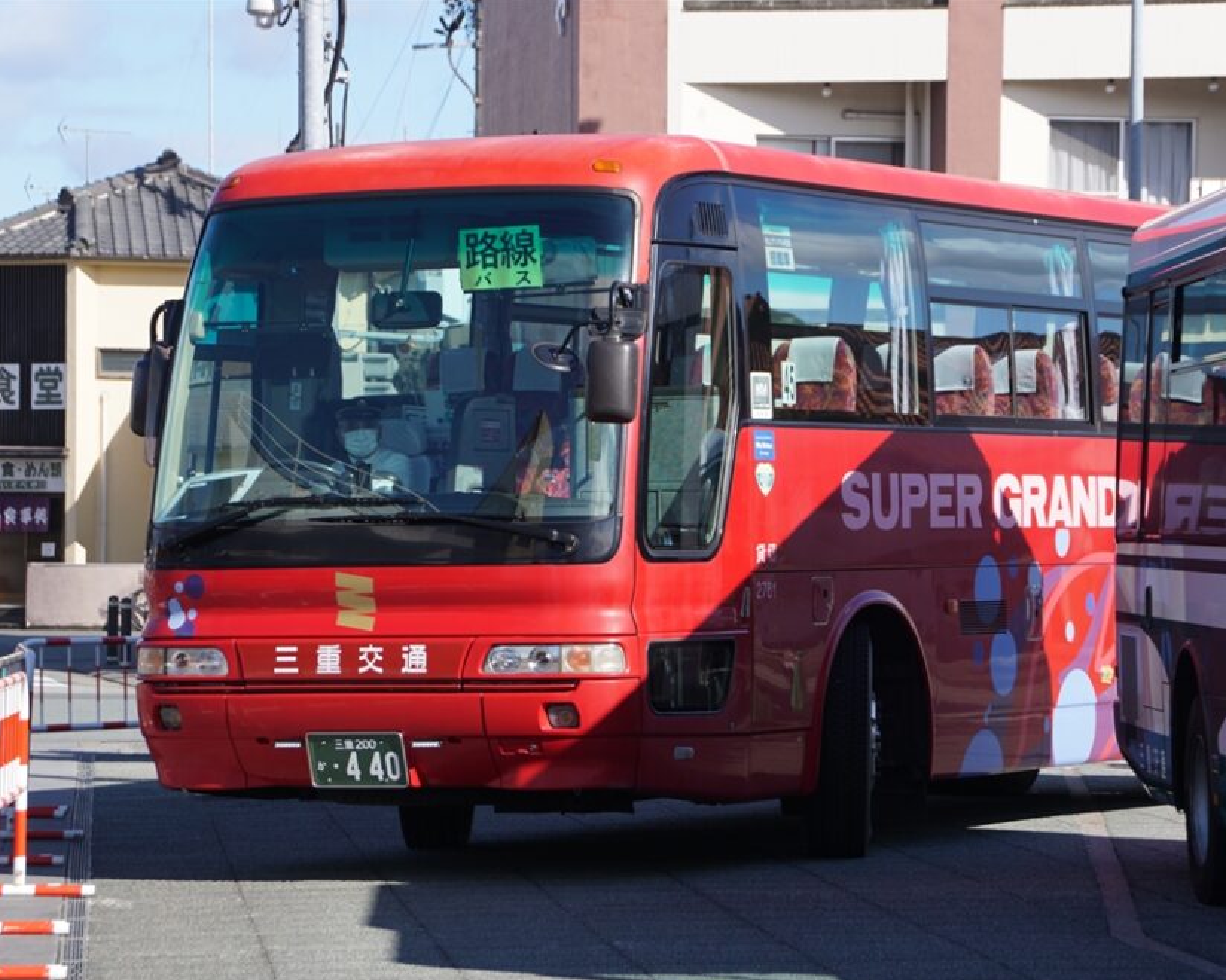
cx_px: 655
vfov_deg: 11.0
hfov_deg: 13.8
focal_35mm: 140
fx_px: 5079
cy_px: 507
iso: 100
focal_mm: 80
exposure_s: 1/250
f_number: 7.1
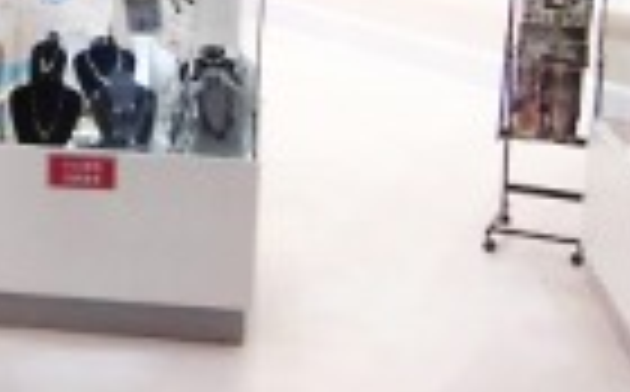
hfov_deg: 25.8
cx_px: 144
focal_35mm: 79
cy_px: -113
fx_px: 1354
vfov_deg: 15.7
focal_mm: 4.7
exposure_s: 1/60
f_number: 2.8
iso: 200
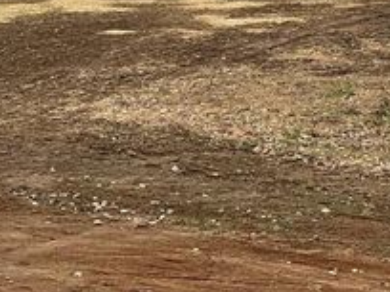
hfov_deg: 10.5
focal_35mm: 189
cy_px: -37
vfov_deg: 7.8
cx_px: 250
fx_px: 2129
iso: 100
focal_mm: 9
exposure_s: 1/99
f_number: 2.8
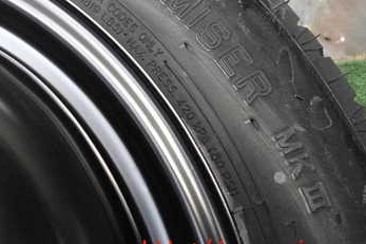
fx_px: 549
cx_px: 64
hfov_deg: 35.5
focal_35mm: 54
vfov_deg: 24.4
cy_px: 26
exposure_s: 1/125
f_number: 2.3
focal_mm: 5.4
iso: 2000
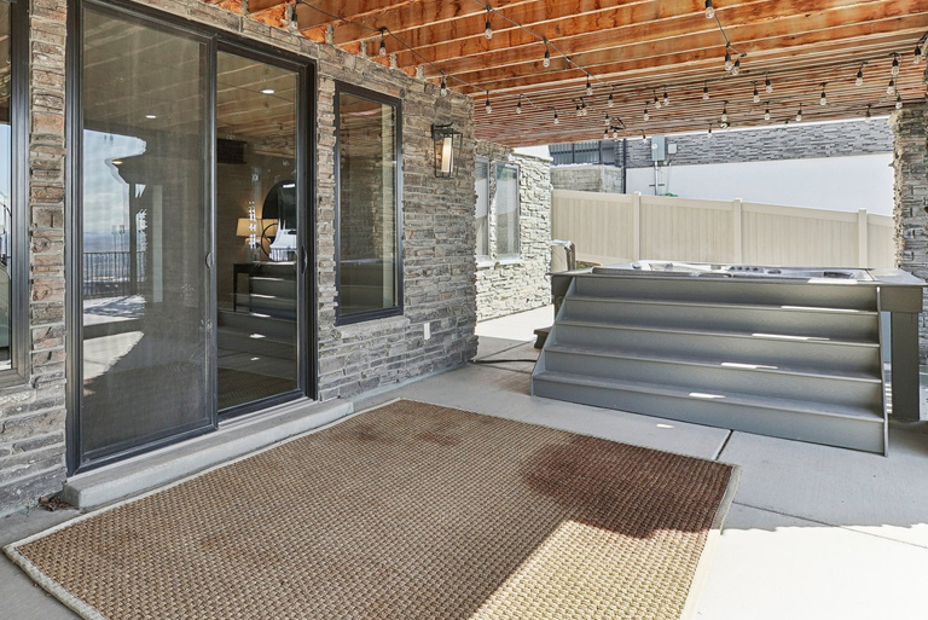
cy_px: 236
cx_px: 359
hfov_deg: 72.7
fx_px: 619
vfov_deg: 52.7
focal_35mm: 24
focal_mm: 18
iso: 100
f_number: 8
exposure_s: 1/25
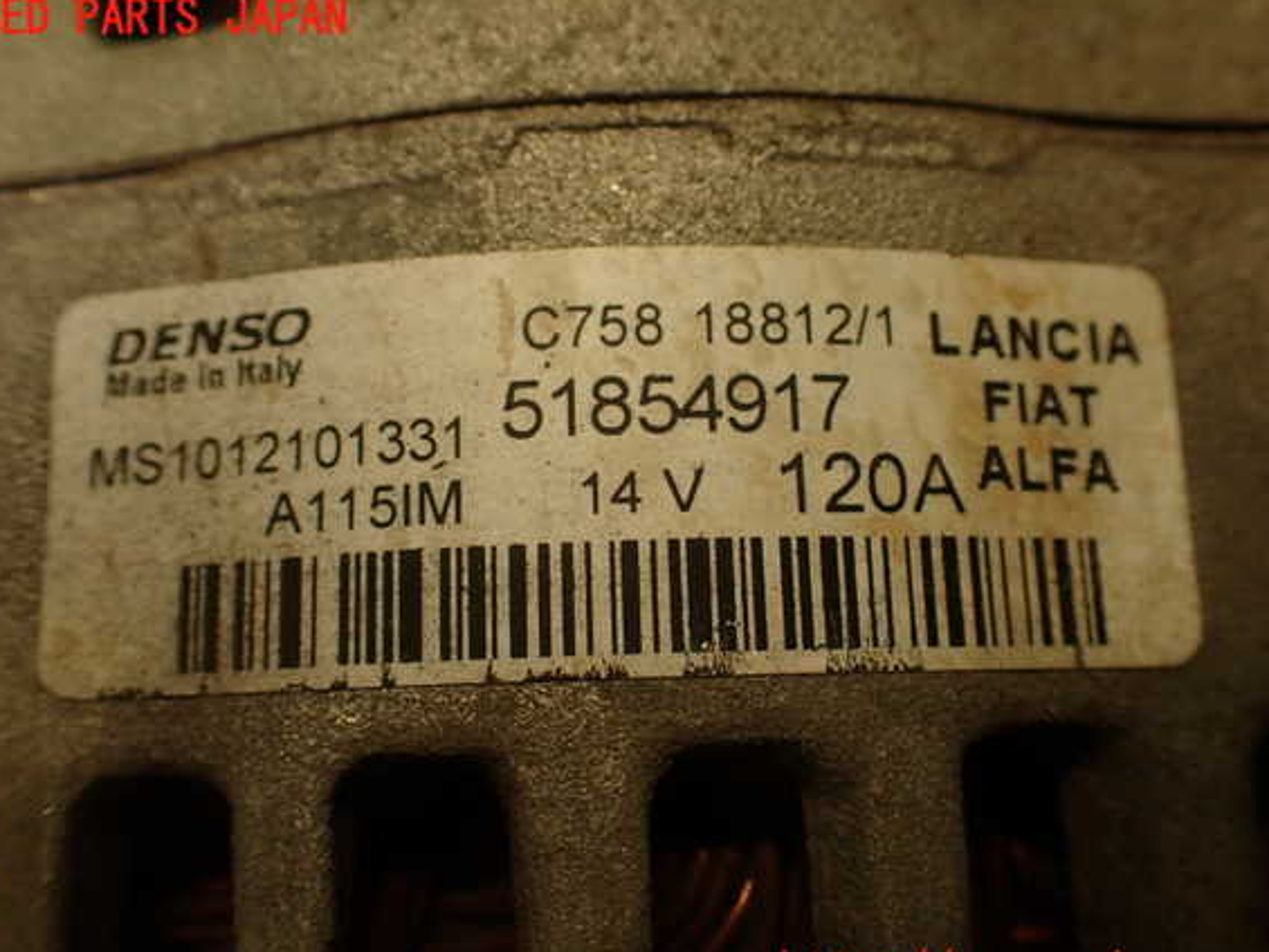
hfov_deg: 53.9
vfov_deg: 41.8
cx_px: 613
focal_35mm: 34
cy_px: 496
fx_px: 1247
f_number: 2.4
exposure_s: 1/60
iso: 160
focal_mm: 5.79
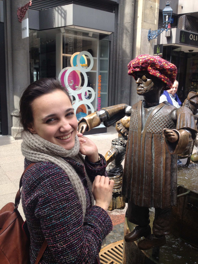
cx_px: 99
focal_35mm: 35
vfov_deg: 52.6
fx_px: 267
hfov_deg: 40.7
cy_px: 132
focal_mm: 4.28
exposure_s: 1/308
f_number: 2.4
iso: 50
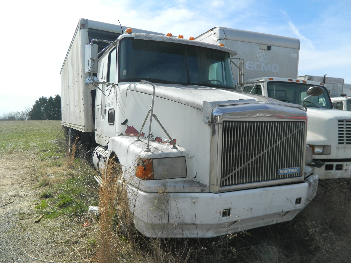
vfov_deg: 54.9
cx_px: 176
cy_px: 132
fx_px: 254
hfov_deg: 69.4
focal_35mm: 25
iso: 80
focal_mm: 4.5
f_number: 8.7
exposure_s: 1/160
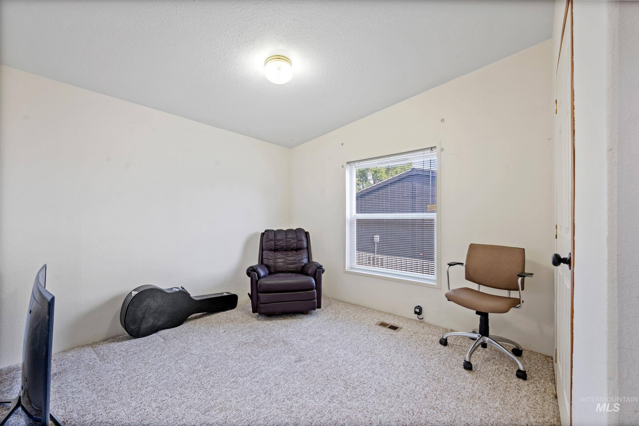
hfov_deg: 104.3
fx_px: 248
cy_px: 213
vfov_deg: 81.2
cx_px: 320
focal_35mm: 14
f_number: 9
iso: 100
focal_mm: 14
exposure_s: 2.5
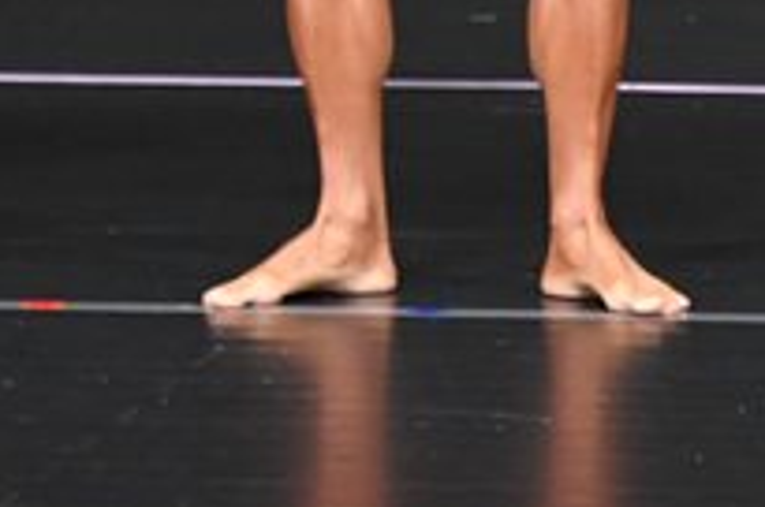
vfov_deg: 1.1
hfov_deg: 1.7
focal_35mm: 1191
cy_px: -444
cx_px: 509
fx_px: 25269
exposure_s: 1/400
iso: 4000
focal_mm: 210
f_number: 5.6
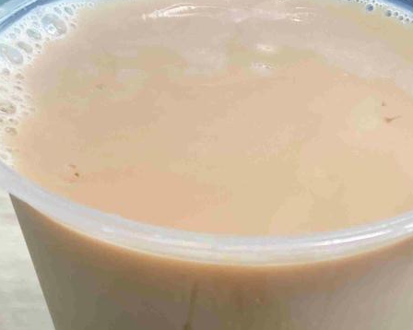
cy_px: 322
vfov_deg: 21.7
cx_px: 300
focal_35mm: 68
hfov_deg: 27.6
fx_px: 831
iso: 40
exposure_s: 1/120
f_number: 1.8
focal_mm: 4.25
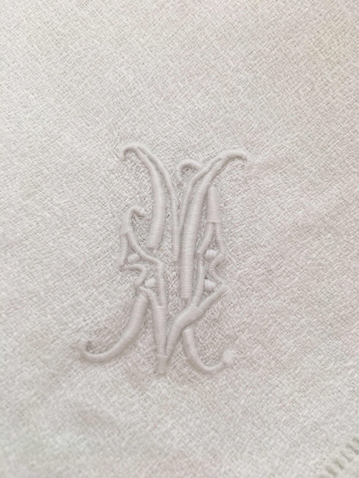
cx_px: 180
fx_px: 401
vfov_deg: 61.7
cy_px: 239
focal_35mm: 29
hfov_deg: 48.2
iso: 32
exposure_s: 1/50
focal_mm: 4.15
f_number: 2.2
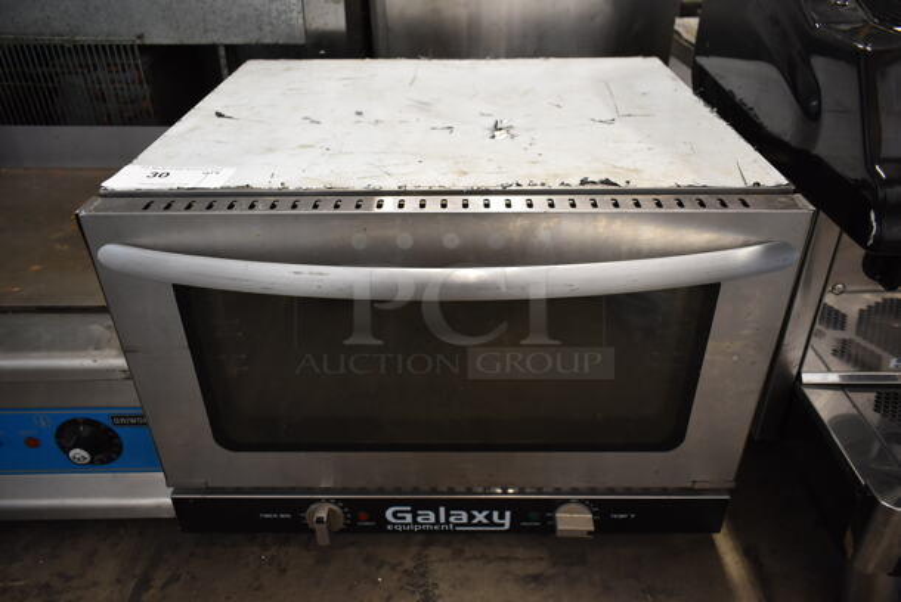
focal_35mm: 27
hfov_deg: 67.3
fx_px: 676
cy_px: 301
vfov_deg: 48.0
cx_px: 450
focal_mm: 18
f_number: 3.5
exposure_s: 1/30
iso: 900
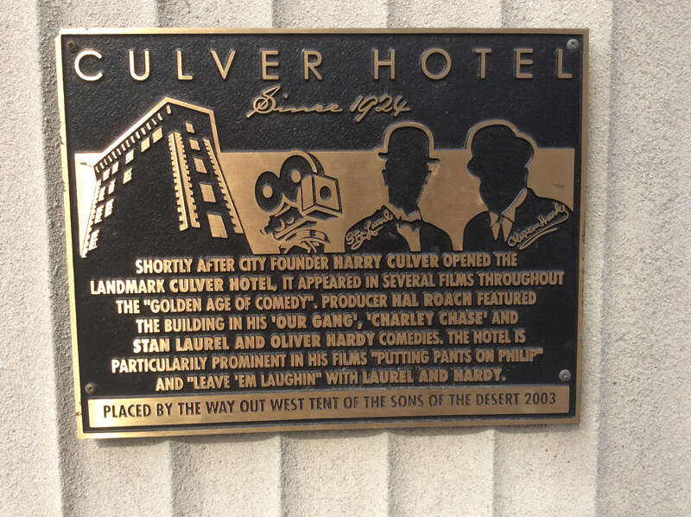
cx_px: 346
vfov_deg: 44.1
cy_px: 258
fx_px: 638
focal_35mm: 32
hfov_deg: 56.9
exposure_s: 1/319
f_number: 2.4
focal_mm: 3.3
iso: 32
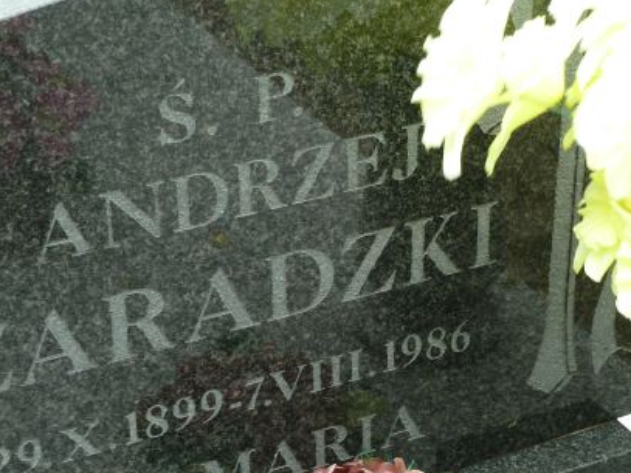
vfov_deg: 14.9
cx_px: 309
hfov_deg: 19.8
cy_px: 366
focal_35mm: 99
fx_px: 1804
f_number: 4
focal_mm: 10.3
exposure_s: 1/50
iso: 80
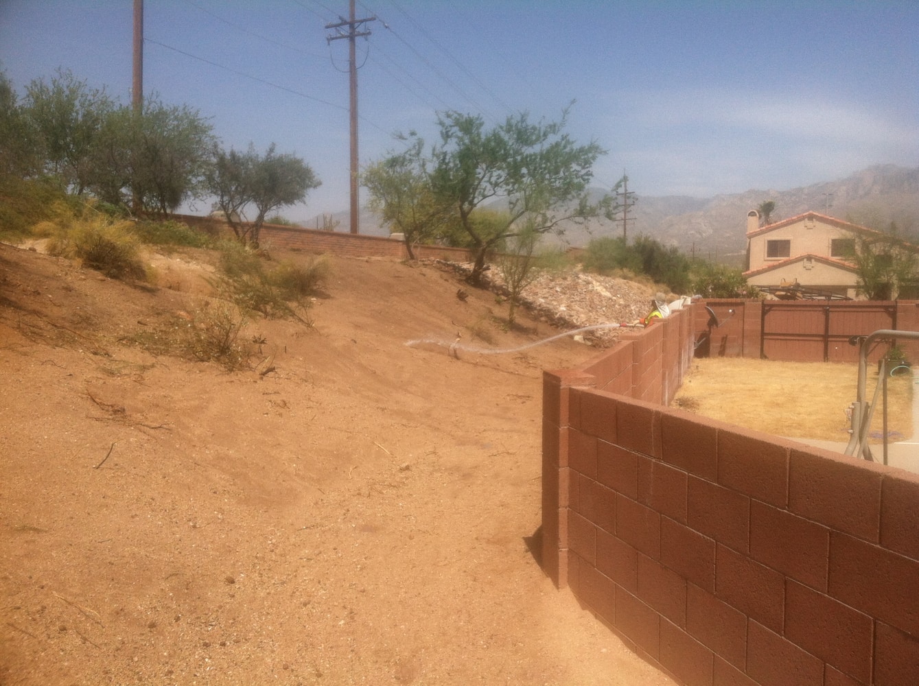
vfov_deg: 40.6
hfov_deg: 52.7
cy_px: 343
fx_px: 928
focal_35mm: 35
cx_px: 460
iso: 80
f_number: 2.8
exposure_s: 1/1875
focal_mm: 3.85
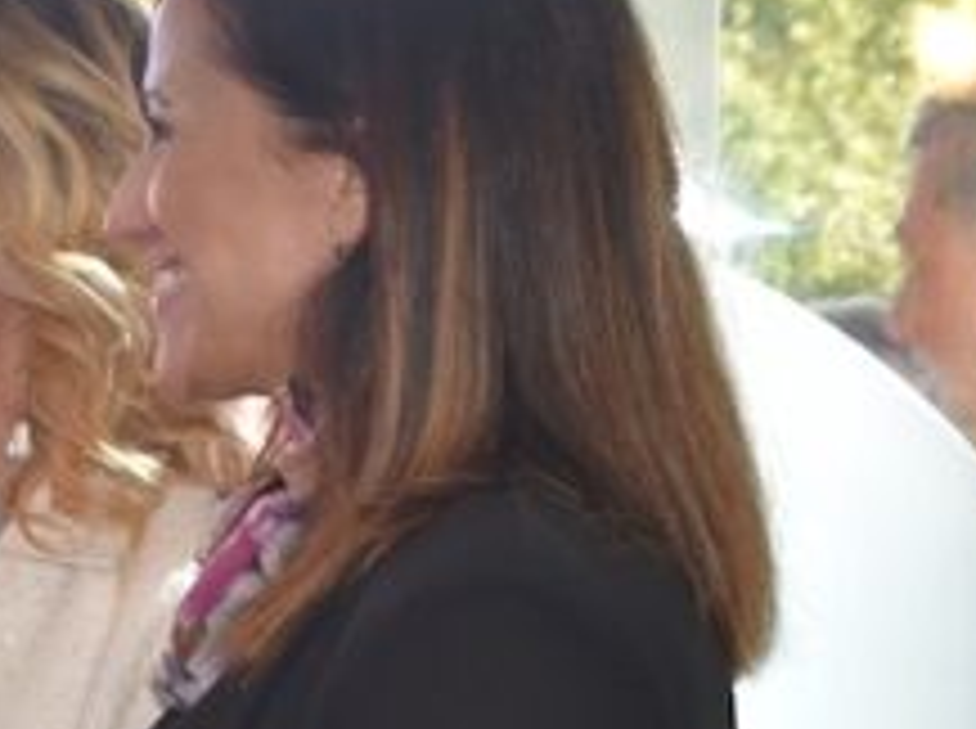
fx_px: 5123
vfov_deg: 8.1
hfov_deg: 10.0
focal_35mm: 182
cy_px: 756
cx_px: -1043
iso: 640
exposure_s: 1/125
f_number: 5.6
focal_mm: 40
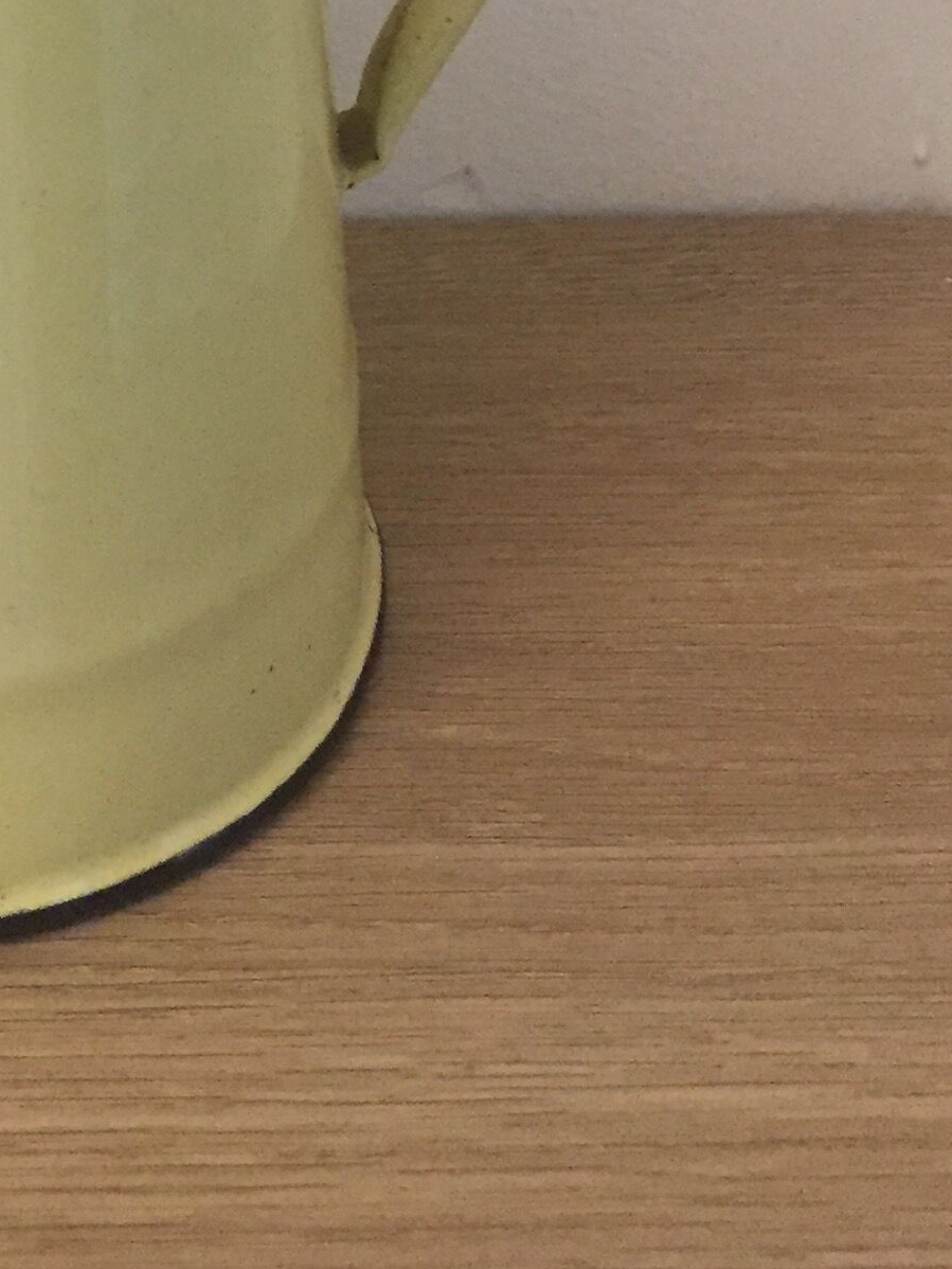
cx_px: -219
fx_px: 2896
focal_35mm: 79
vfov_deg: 22.3
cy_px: -352
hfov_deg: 17.7
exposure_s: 1/33
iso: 250
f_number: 2.2
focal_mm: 4.15
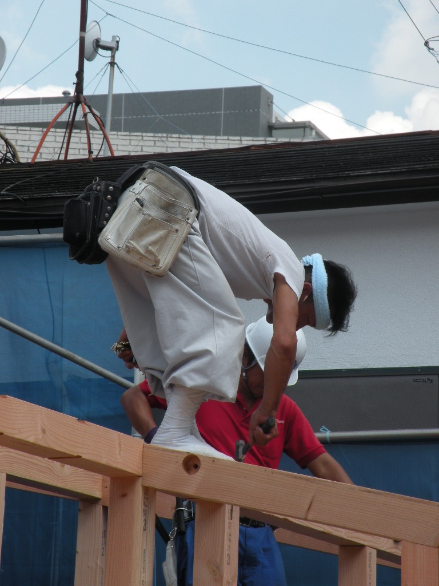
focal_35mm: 155
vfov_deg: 12.7
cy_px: 293
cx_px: 220
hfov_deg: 9.6
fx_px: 2621
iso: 64
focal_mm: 27.4
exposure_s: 1/197
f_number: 7.1
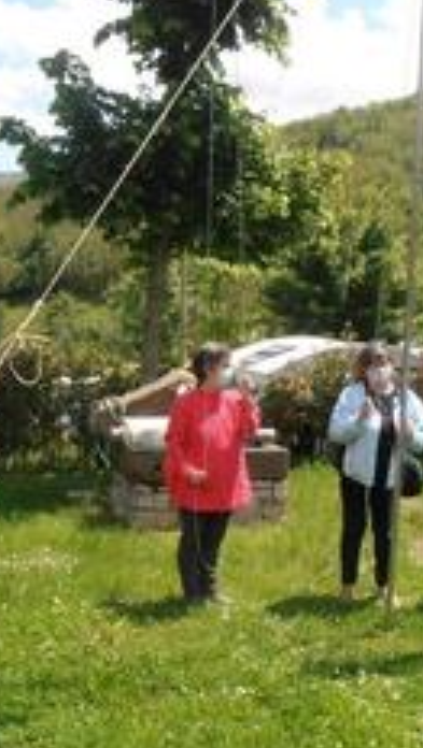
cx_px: 287
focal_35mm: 45
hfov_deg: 26.4
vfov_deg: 45.4
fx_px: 895
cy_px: 387
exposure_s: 1/320
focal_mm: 4.2
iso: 200
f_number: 7.9
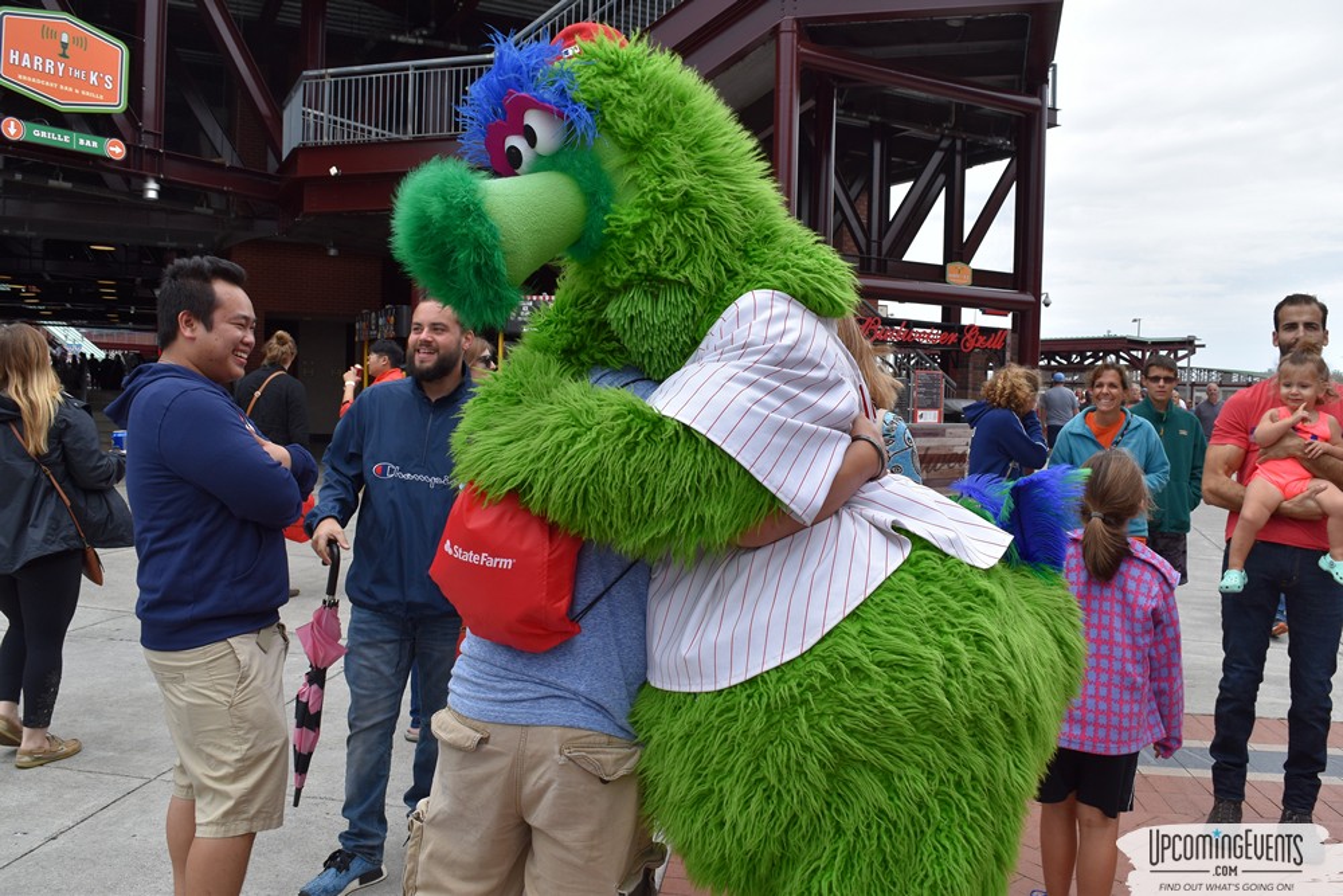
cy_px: 448
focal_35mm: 27
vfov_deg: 47.9
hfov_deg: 67.4
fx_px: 1007
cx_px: 672
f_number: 8
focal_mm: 18
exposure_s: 1/250
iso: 250
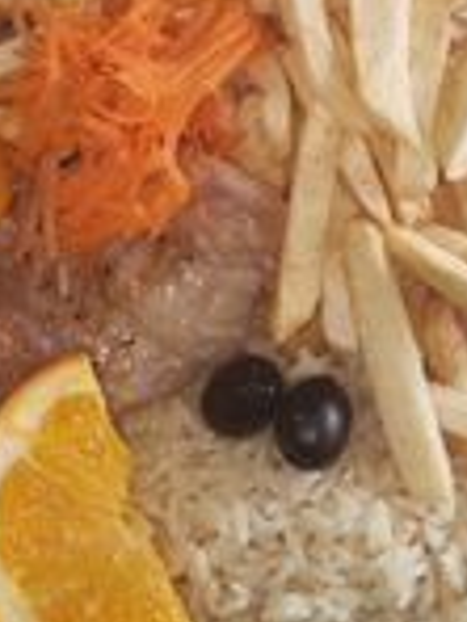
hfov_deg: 21.2
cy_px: 4
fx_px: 1241
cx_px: 147
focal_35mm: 69
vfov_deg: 26.7
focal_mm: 5.59
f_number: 1.88
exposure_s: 1/100
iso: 96
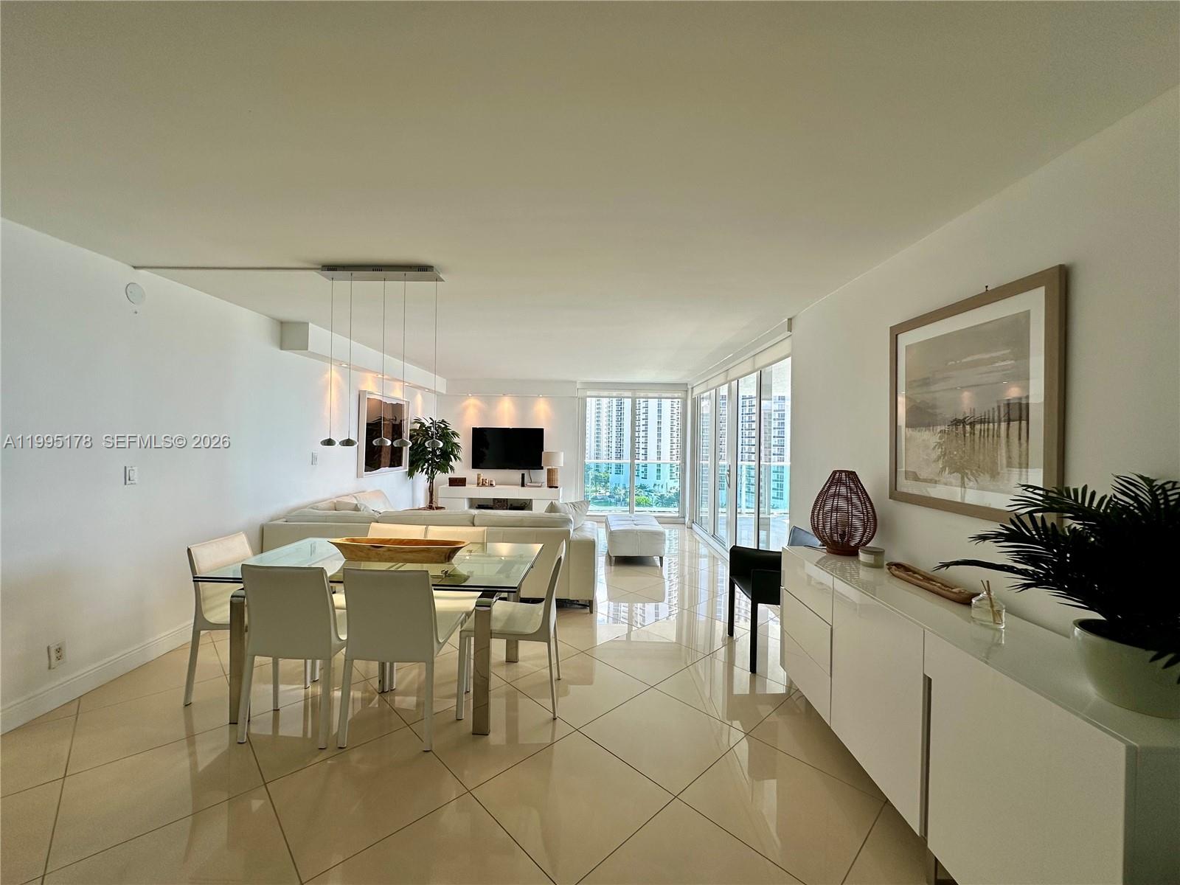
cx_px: 590
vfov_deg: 85.7
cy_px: 442
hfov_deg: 102.1
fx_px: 477
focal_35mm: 14
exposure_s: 1/125
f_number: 2.2
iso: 40
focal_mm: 2.22
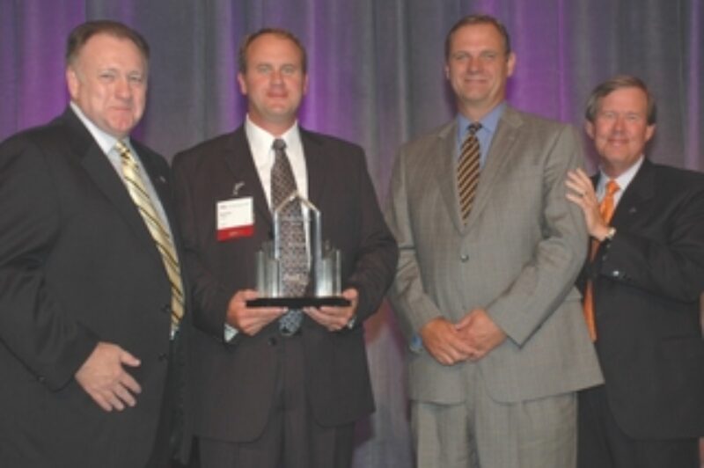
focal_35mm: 48
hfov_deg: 41.1
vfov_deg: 28.0
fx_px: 938
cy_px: 234
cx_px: 352
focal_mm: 32
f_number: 4.2
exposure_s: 1/60
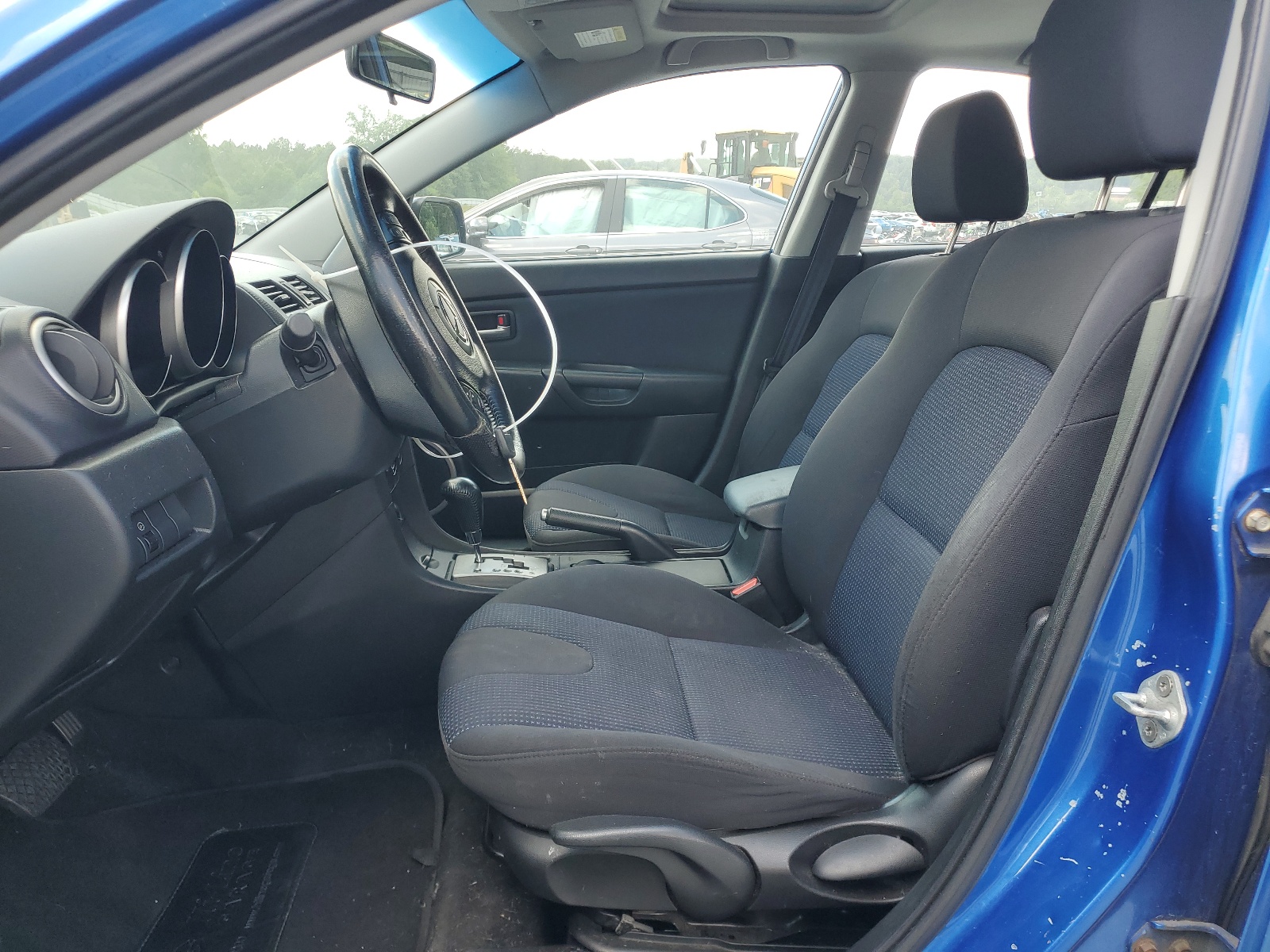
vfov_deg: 53.1
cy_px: 476
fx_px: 954
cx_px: 635
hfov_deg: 67.3
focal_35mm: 26
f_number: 1.5
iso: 50
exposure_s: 1/294
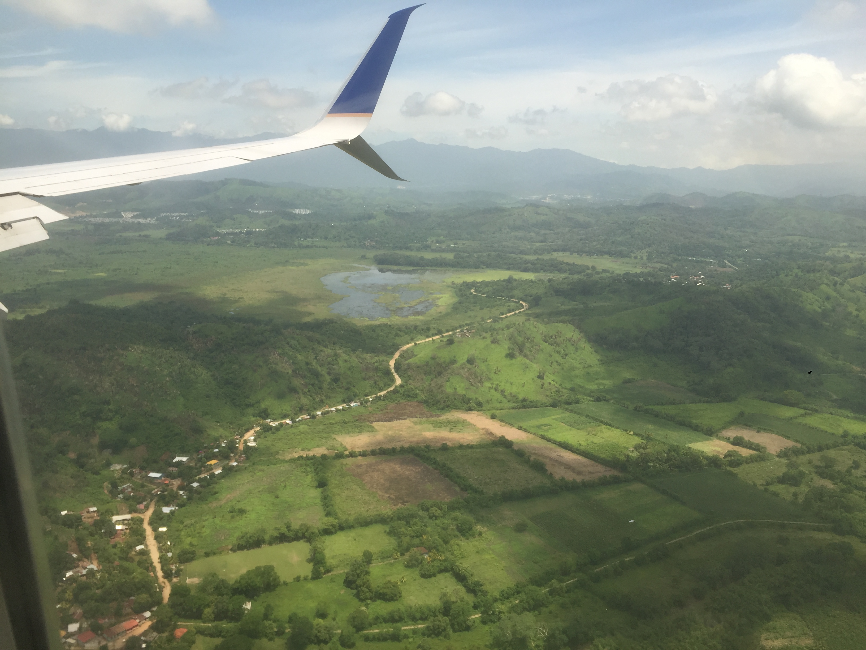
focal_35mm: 29
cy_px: 325
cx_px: 433
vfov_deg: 48.2
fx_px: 726
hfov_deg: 61.7
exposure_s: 1/1068
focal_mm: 4.15
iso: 32
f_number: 2.2
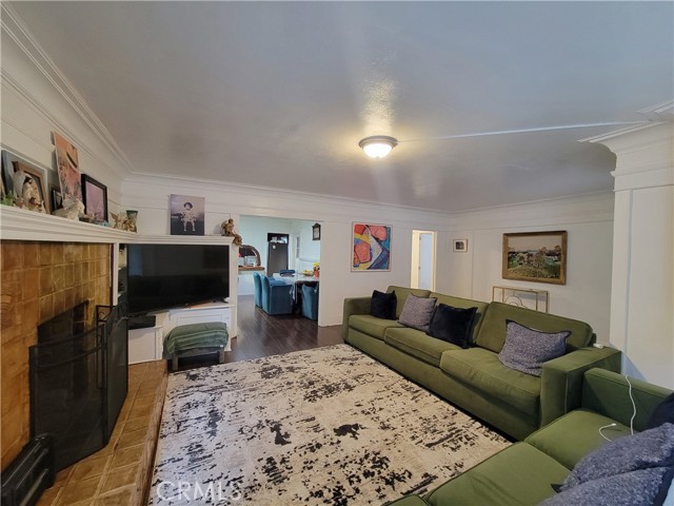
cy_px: 253
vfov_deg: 89.9
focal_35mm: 13
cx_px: 337
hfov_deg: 106.2
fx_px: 253
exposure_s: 1/30
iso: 500
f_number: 2.2
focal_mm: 2.2
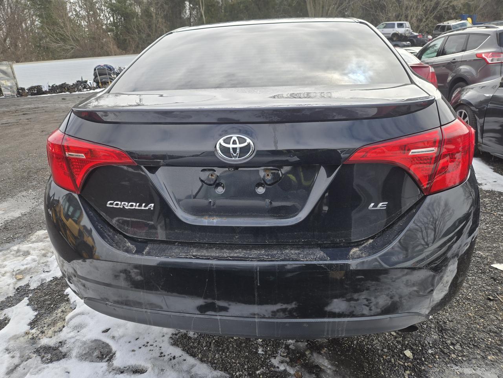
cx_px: 252
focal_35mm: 23
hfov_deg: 73.9
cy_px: 189
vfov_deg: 58.9
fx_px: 334
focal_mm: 5.4
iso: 25
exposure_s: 1/907
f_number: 1.8
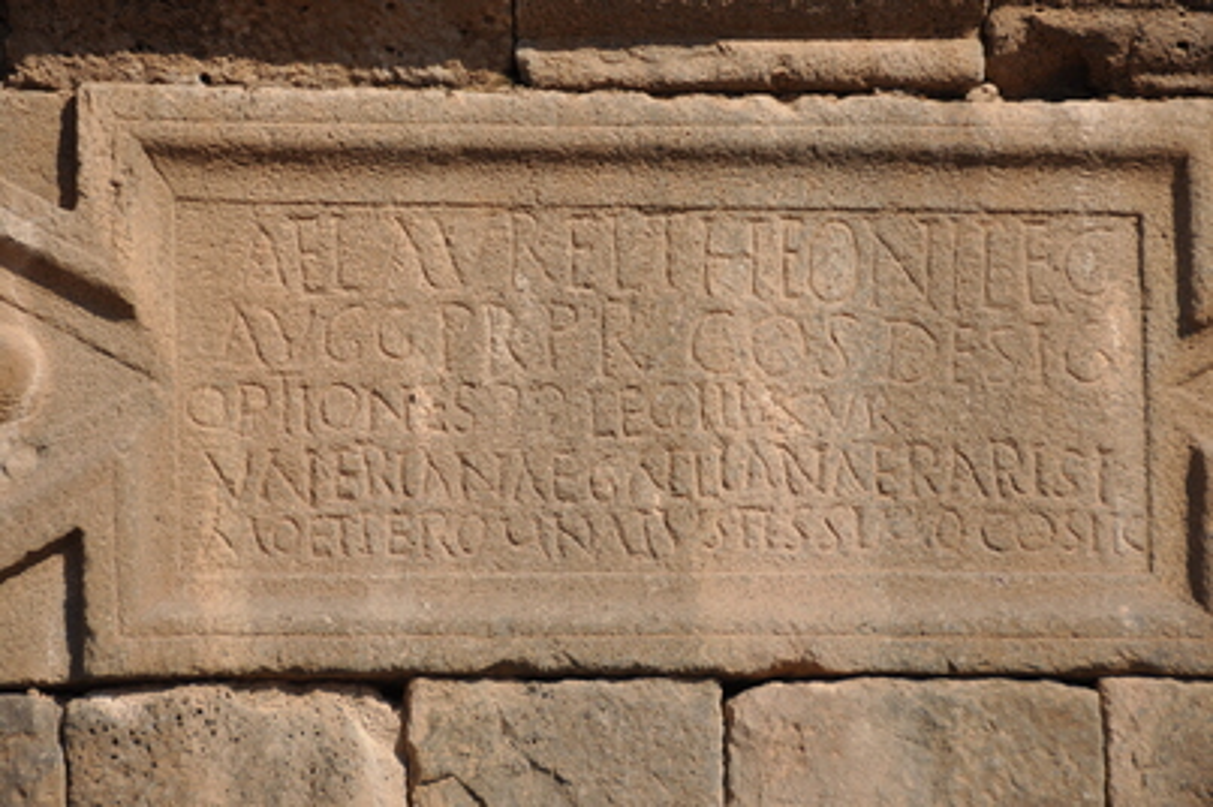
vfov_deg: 6.8
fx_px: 6817
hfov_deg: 10.2
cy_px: 404
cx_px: 606
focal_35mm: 202
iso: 200
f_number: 5.6
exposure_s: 1/1250
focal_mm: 135
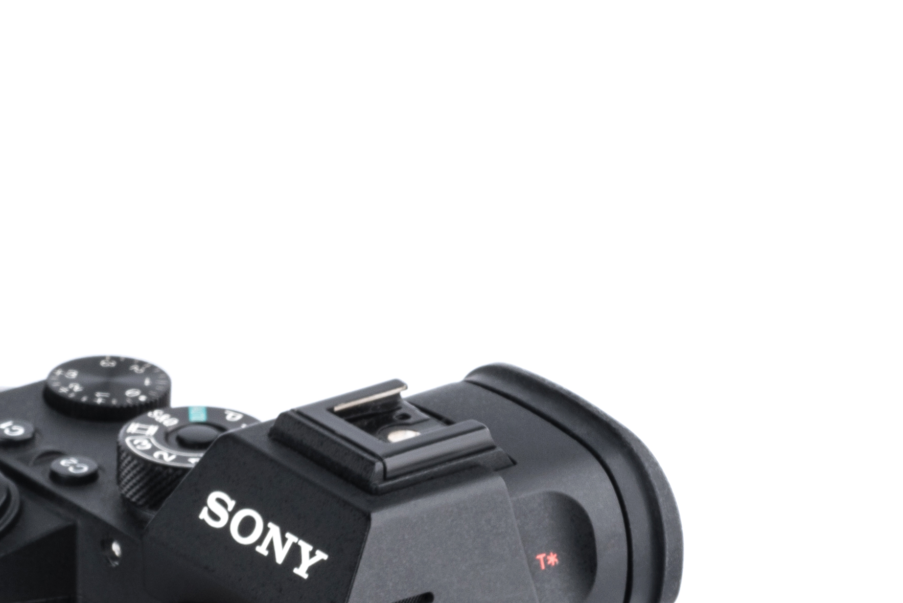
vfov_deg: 3.4
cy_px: 1155
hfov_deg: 5.1
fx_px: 10161
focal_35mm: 405
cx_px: -320
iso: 100
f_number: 14
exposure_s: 1/125
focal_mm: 90
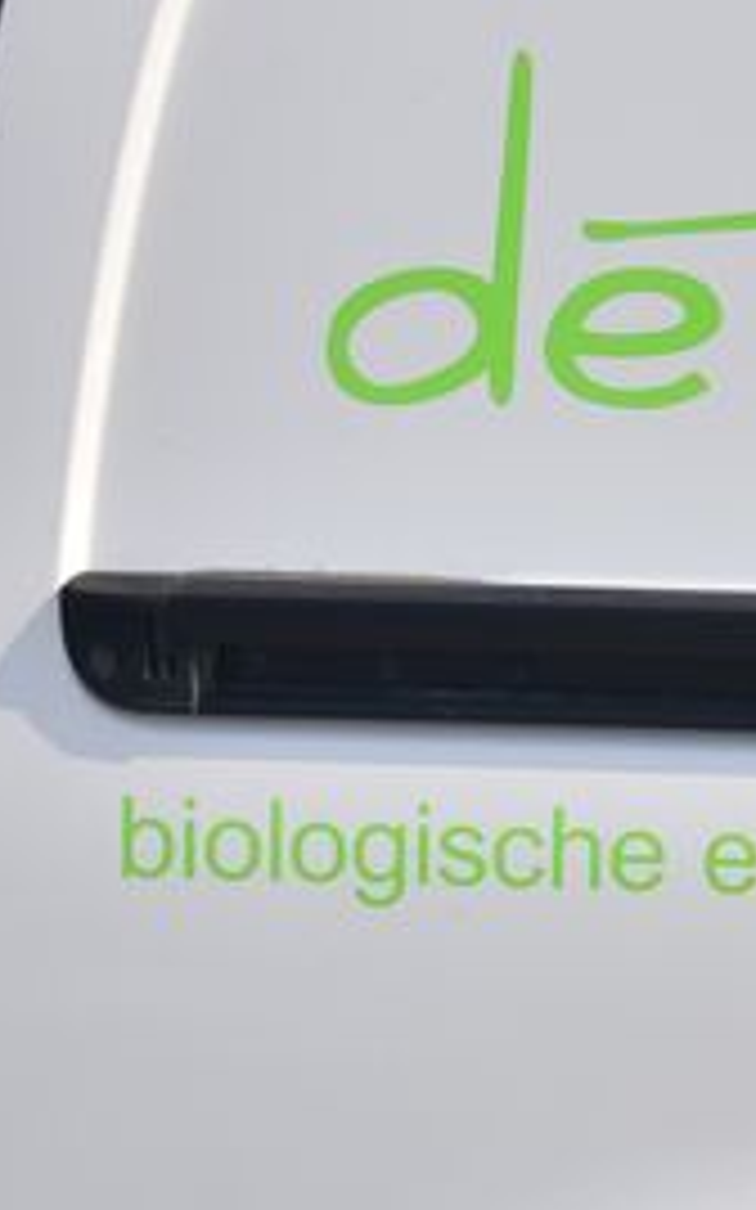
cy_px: 466
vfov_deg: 16.4
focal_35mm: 127
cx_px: 1778
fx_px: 4189
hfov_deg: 9.3
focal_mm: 28
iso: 100
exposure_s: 1/500
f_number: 8
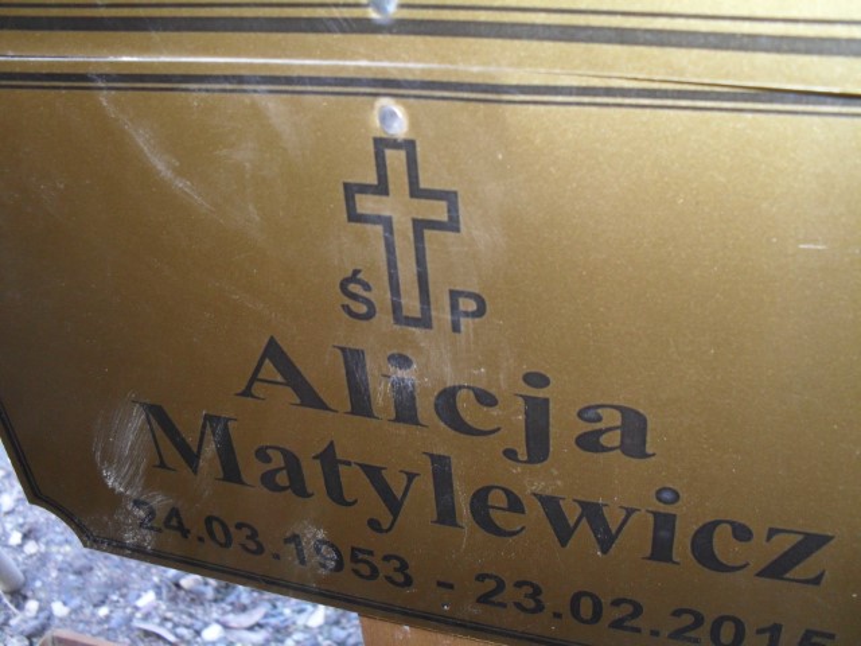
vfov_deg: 40.7
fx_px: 871
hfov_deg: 52.6
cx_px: 430
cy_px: 323
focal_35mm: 35
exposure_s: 1/45
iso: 200
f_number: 3.2
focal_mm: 6.3
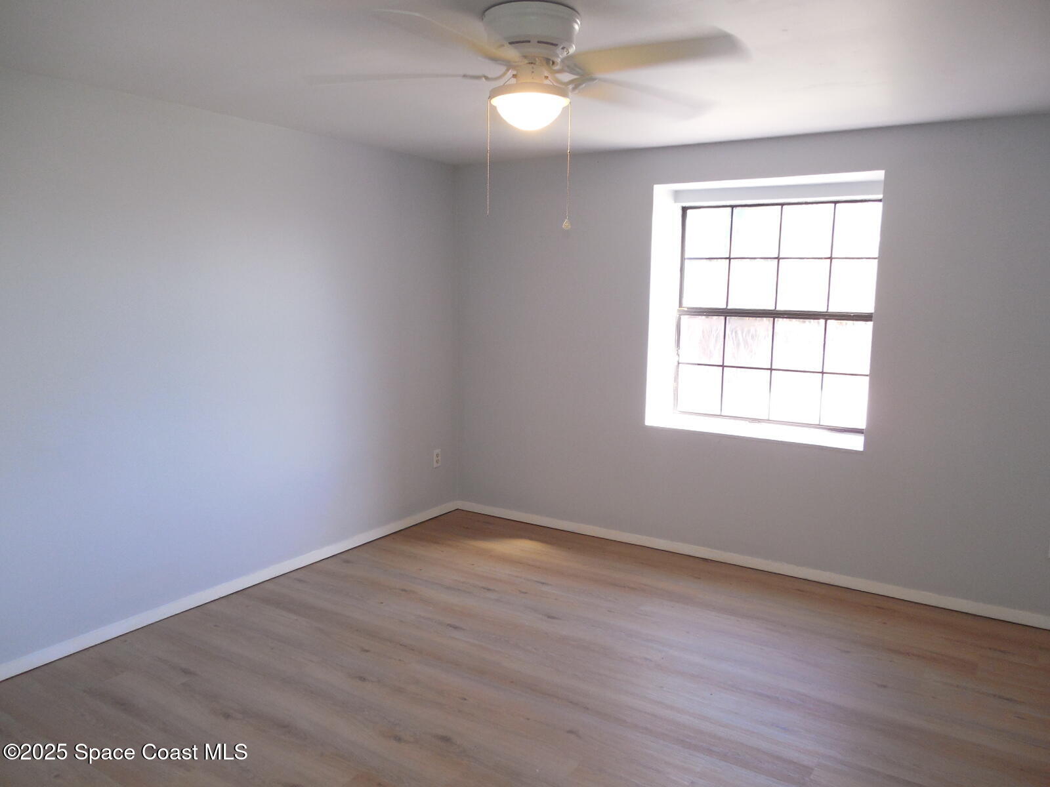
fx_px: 758
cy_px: 394
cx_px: 525
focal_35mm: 25
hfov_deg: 69.4
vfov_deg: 54.9
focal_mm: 4.5
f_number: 3.3
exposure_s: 1/30
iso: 220
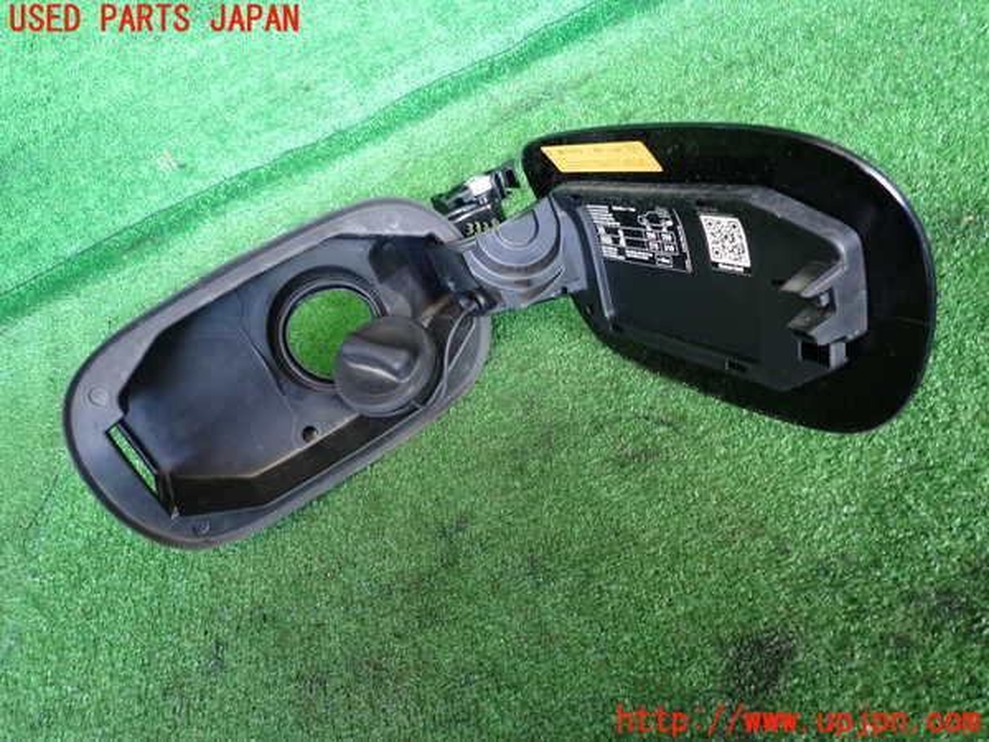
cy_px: 371
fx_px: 714
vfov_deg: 54.9
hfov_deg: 69.4
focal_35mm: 25
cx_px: 494
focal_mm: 4.5
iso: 200
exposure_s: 1/40
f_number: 2
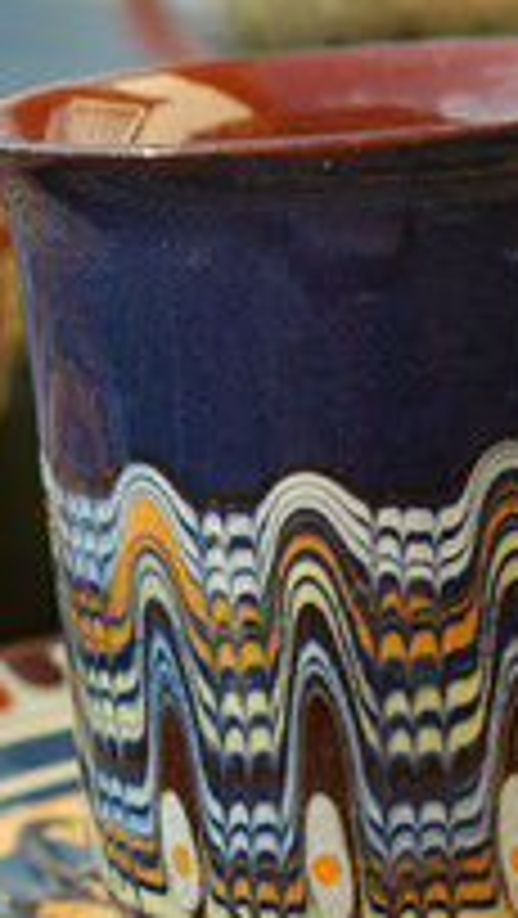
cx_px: 372
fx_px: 4341
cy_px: 590
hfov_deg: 6.8
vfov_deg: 12.1
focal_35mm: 178
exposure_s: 1/125
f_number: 5.6
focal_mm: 55
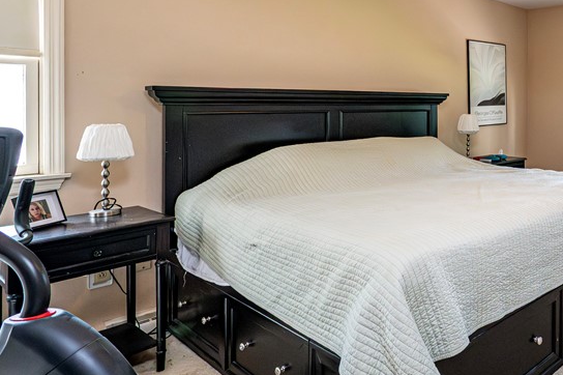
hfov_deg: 53.5
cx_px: 546
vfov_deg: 45.2
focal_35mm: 28
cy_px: 106
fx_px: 438
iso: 6400
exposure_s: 1/200
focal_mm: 14
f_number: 8
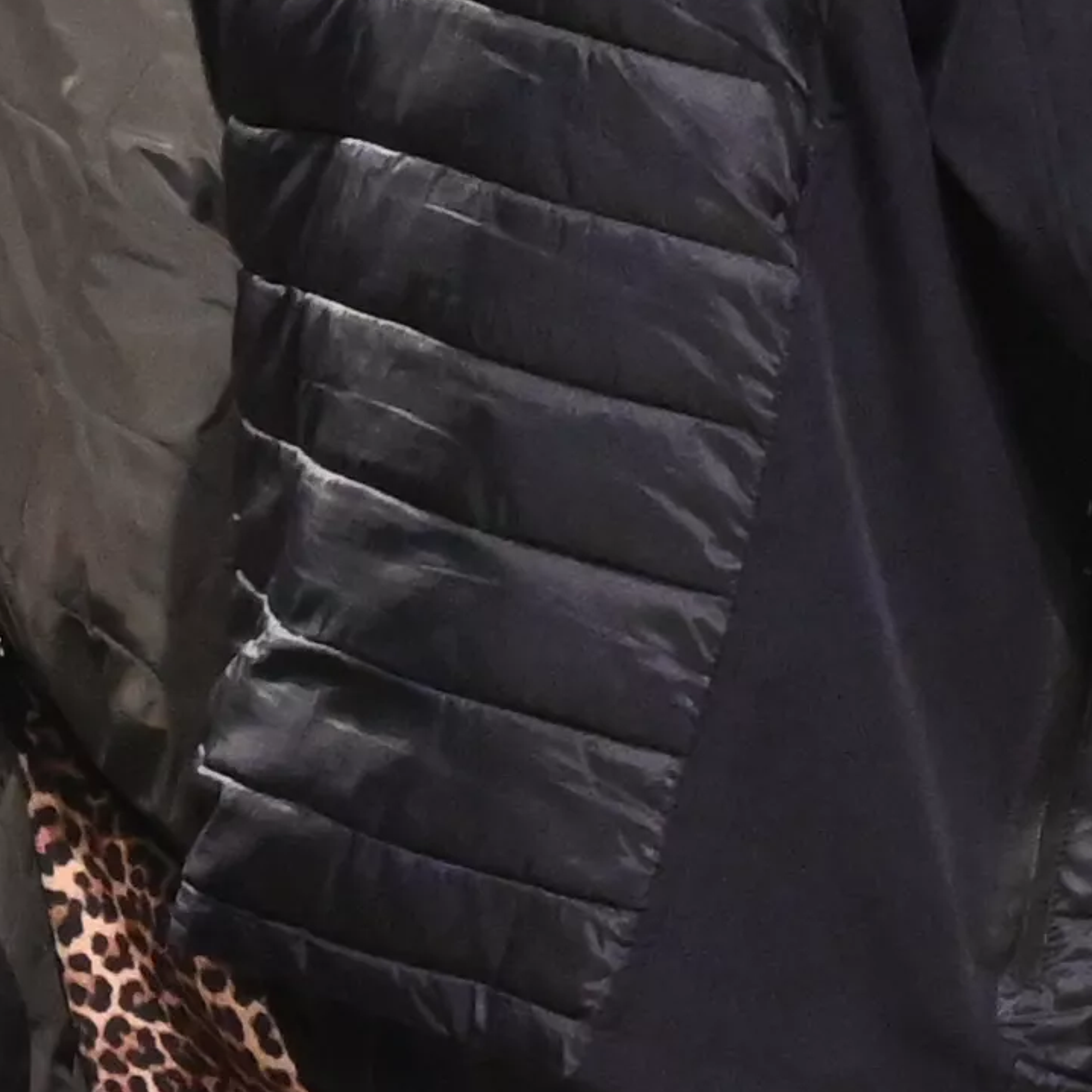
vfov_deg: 4.6
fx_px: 13384
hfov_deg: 4.6
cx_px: 2064
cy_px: -436
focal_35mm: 375
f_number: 5.6
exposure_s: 1/40
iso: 3200
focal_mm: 38
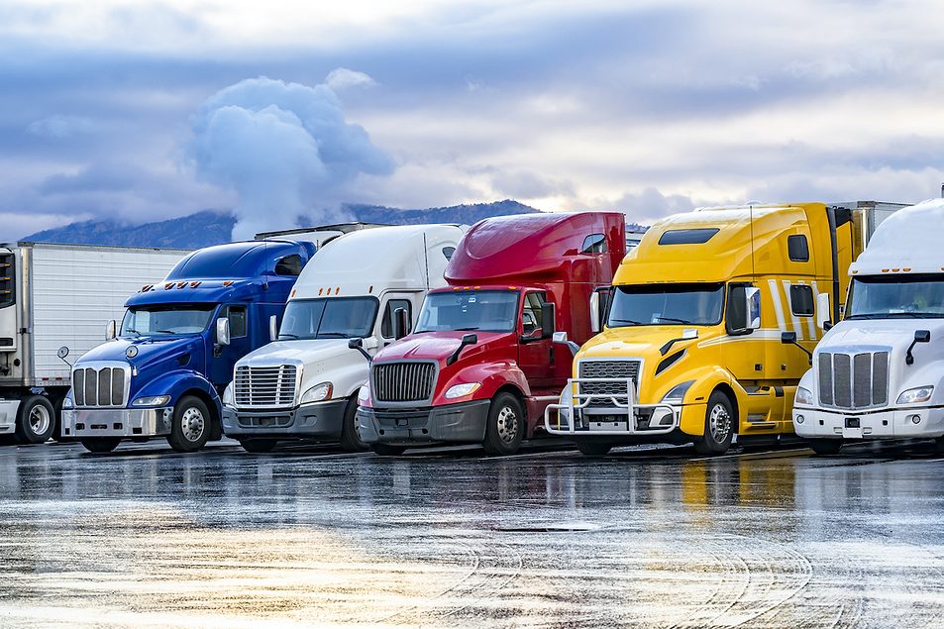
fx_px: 2753
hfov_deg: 19.5
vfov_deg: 13.0
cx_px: 472
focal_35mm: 105
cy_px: 314
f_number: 8
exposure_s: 1/250
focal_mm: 105
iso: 560
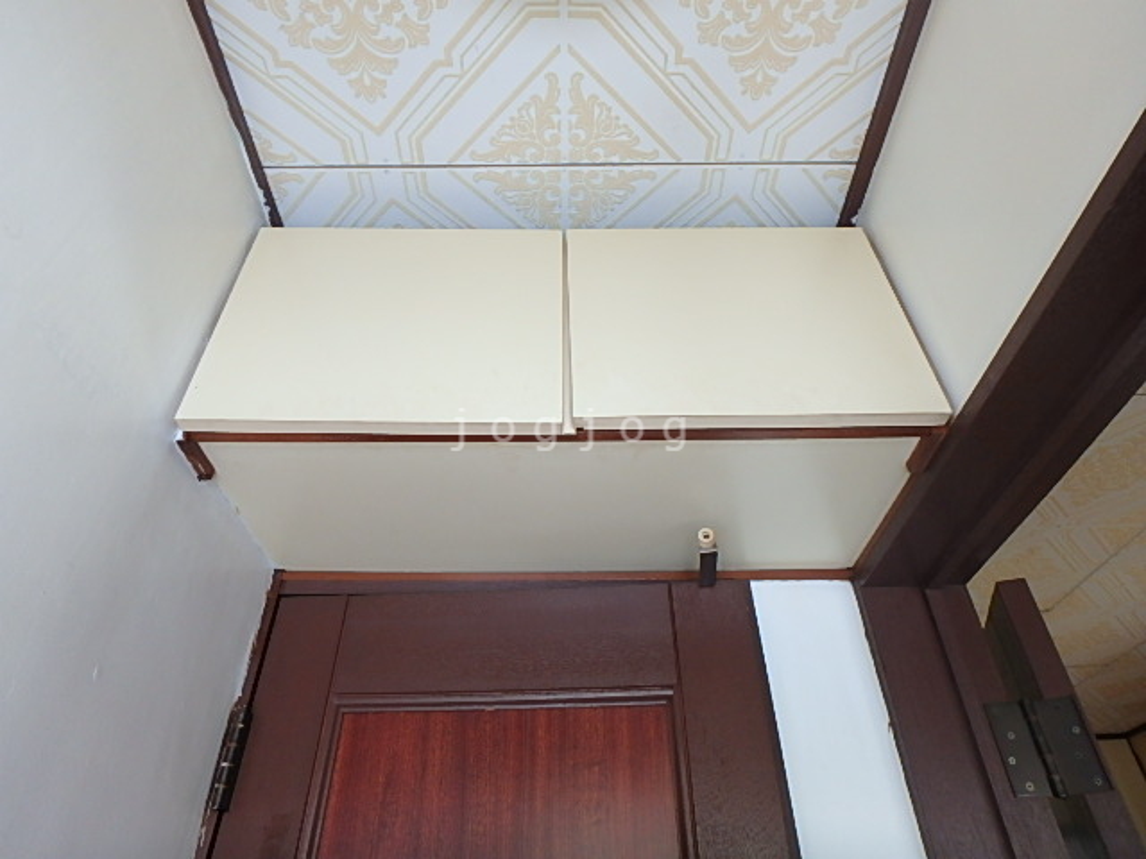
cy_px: 430
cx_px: 573
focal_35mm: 21
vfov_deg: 63.4
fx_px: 695
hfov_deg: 79.0
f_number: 3.5
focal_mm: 3.7
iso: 200
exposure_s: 1/40
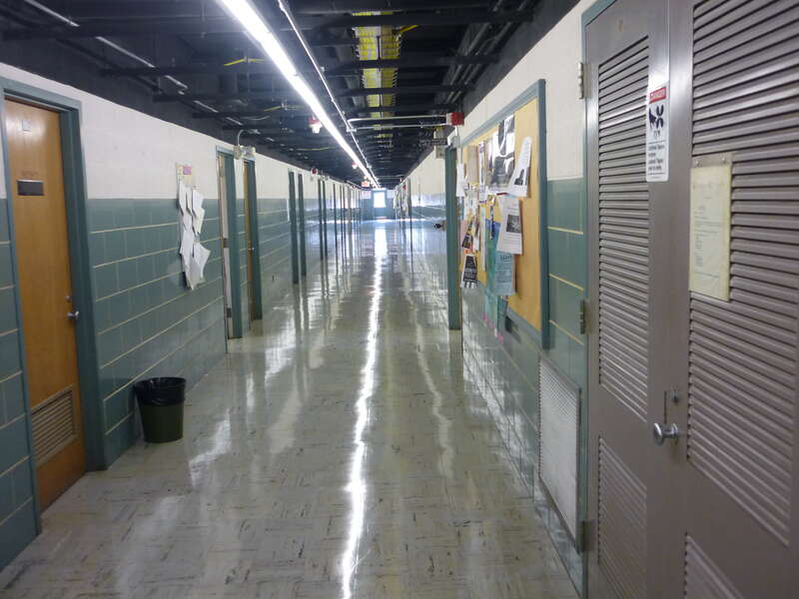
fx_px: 762
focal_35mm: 33
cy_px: 300
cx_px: 400
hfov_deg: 55.4
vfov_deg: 42.9
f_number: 2.8
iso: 250
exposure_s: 1/30
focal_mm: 5.5
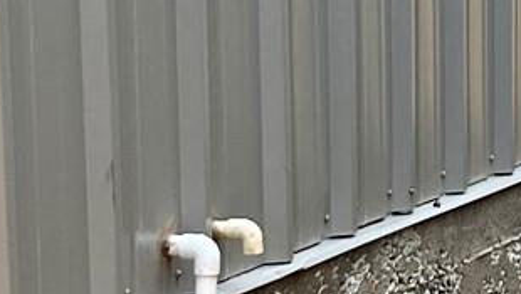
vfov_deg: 6.5
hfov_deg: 11.2
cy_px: 119
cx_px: 701
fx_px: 2586
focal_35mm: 187
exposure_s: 1/880
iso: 50
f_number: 1.5
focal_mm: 5.7
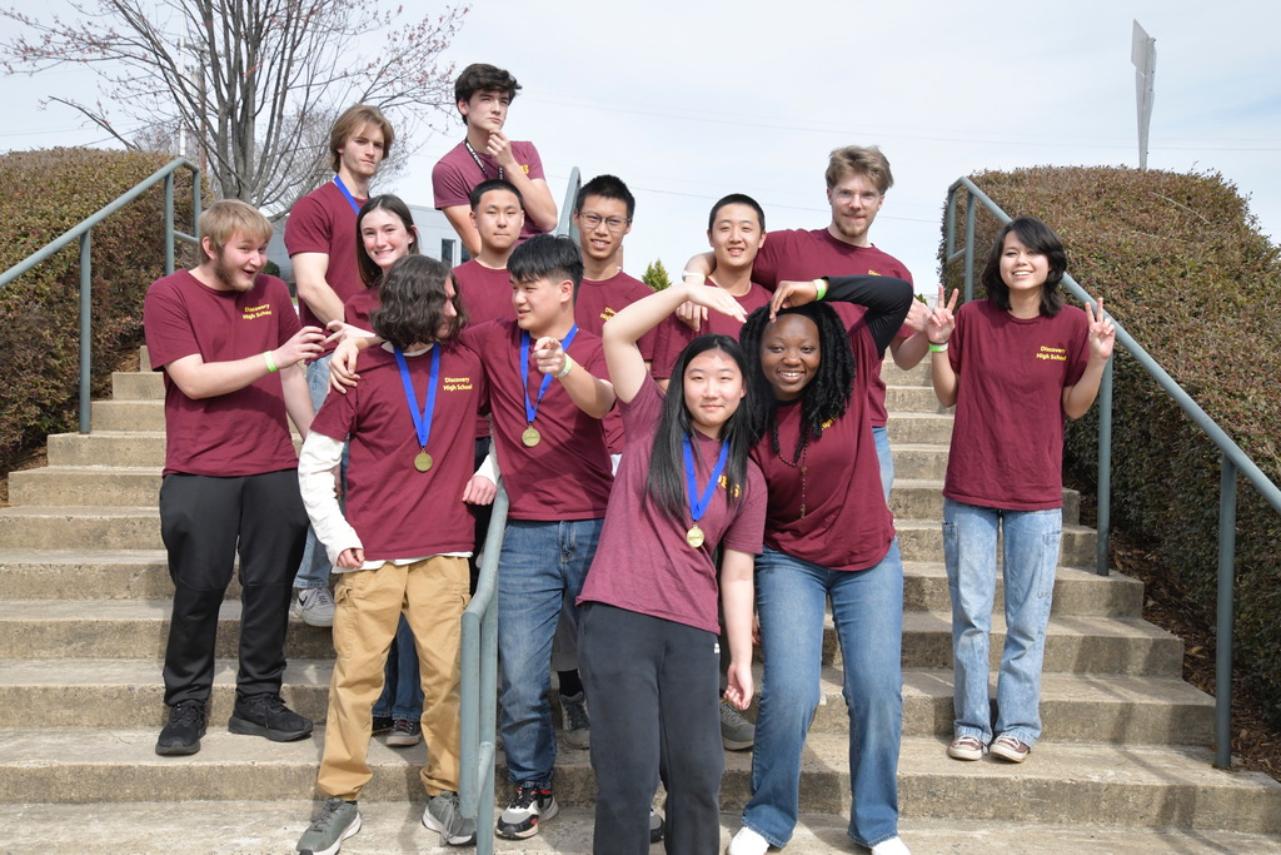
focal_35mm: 40
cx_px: 640
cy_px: 428
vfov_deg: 33.4
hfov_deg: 48.5
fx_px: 1423
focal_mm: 40
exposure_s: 1/1000
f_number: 16
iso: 3200
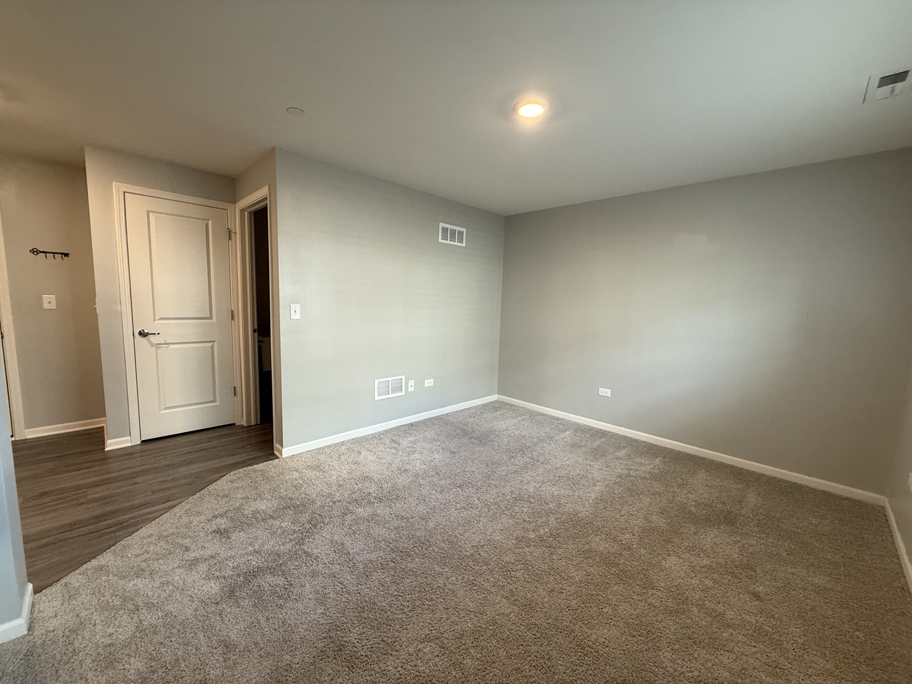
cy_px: 342
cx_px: 456
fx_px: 369
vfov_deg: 85.7
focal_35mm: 14
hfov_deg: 102.1
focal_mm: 2.22
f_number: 2.2
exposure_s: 1/60
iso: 200
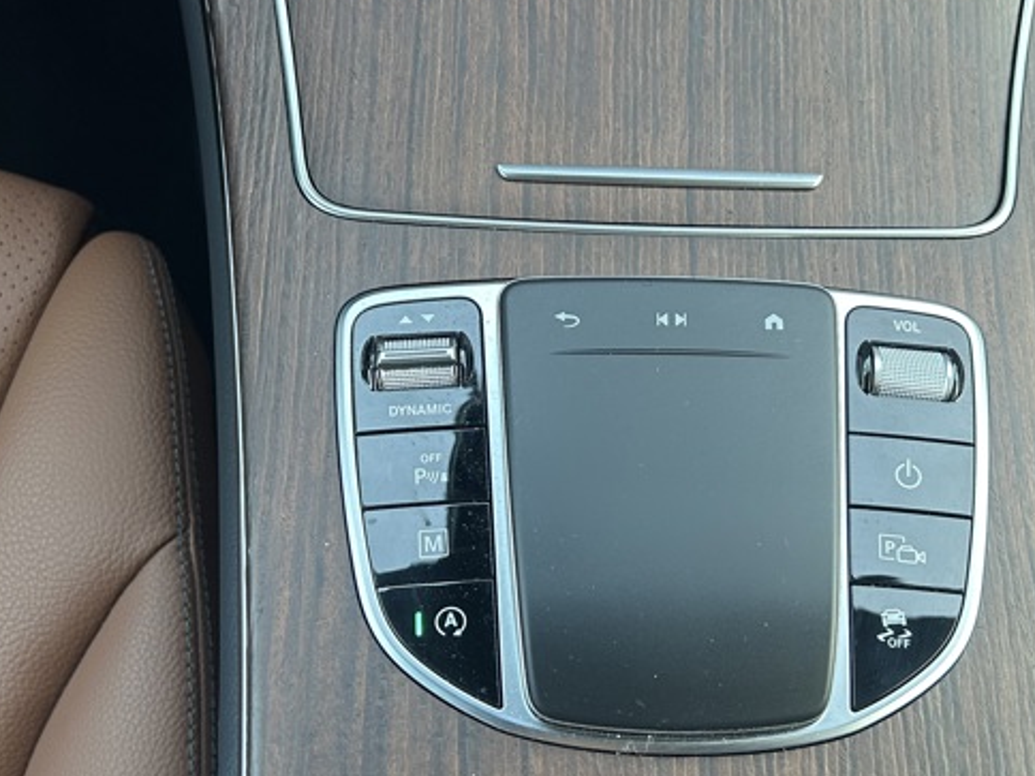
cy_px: 438
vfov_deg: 33.6
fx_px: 1286
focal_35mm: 43
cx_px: 584
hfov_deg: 43.8
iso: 125
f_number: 1.5
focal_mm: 5.7
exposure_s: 1/100
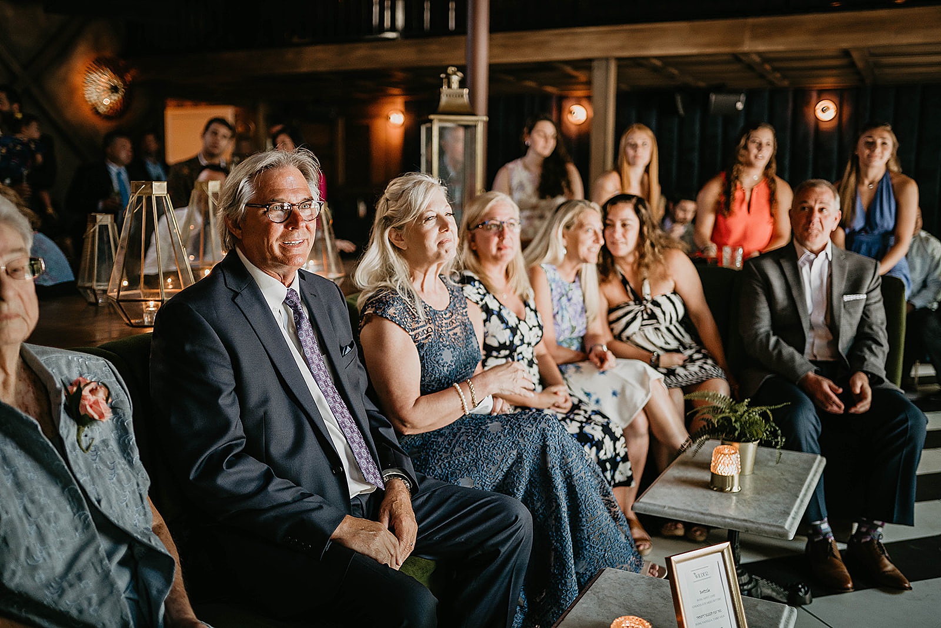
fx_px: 915
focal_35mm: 35
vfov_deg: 37.9
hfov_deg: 54.4
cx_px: 470
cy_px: 314
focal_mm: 35
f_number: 1.4
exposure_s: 1/100
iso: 1000
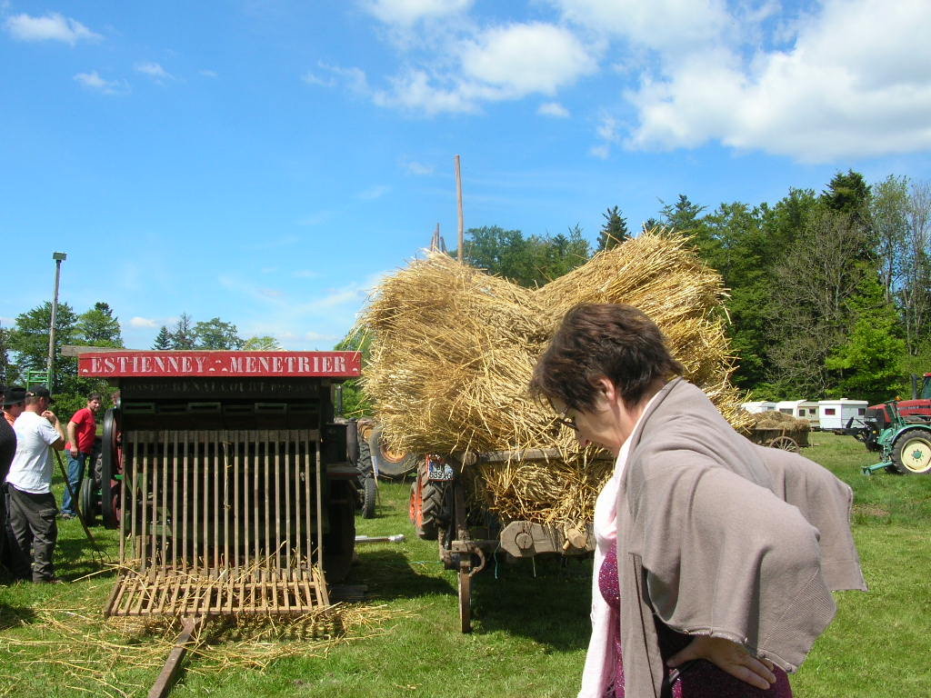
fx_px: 941
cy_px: 349
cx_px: 466
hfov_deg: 52.6
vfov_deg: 40.7
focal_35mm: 35
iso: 50
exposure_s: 1/247
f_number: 5.6
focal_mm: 5.8
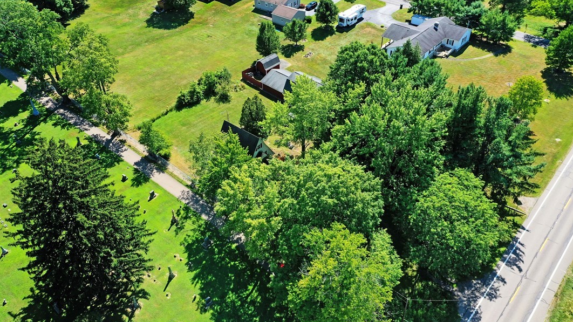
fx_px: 456
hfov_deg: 64.3
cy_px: 161
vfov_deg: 38.9
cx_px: 284
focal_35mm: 30
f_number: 5.6
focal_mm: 10.26
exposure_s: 1/320
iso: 100
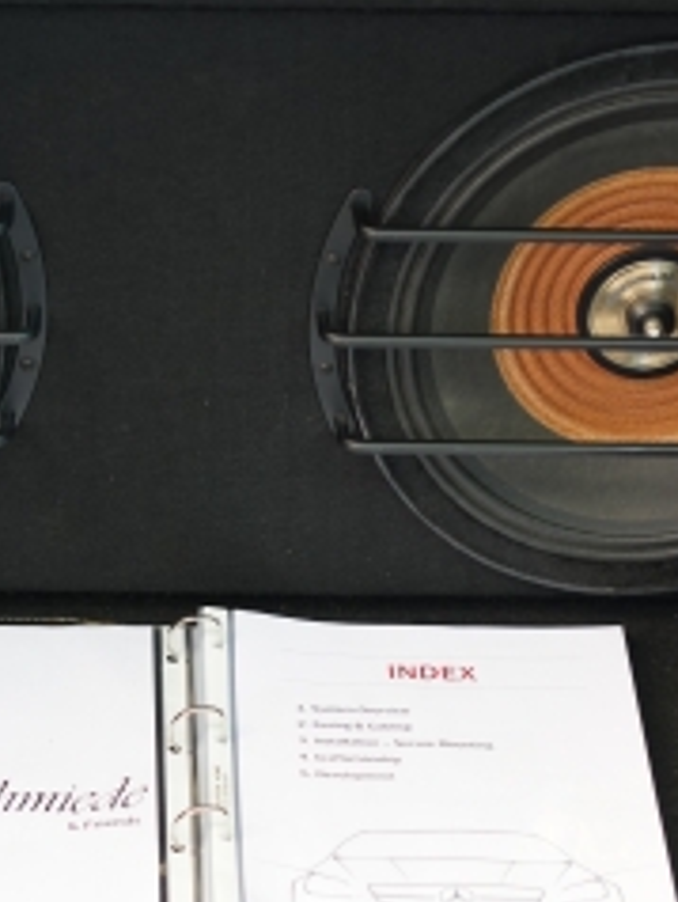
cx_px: 129
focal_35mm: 127
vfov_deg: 15.3
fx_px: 3311
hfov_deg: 11.6
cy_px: 826
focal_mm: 45
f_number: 2.8
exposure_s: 1/50
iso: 500
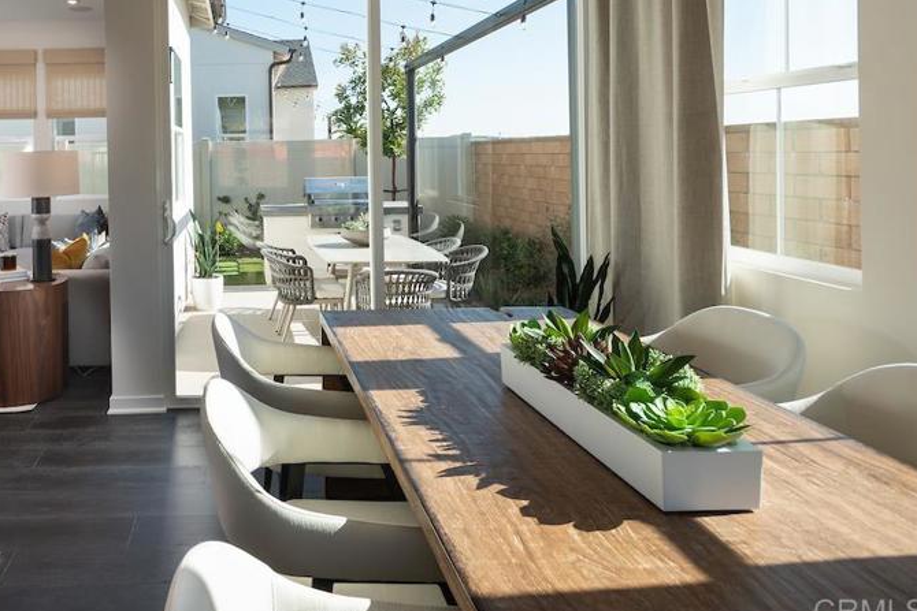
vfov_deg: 47.8
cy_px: 159
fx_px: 662
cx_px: 227
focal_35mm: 26
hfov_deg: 65.1
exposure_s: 1/80
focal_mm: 17
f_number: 9
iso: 100
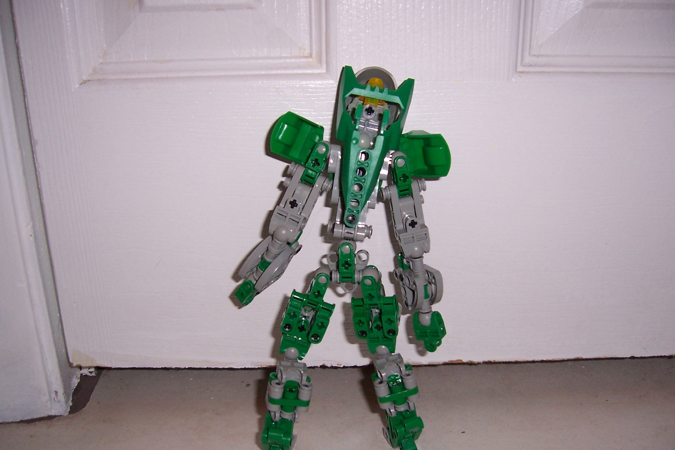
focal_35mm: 38
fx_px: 712
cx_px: 337
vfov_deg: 35.0
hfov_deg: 50.7
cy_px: 249
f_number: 3
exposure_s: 1/60
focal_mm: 6
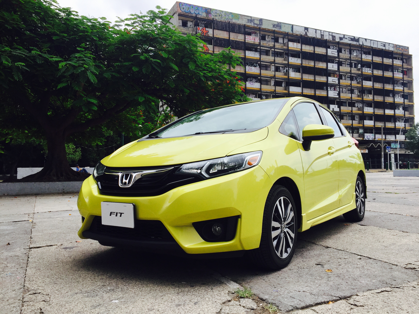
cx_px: 210
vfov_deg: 48.2
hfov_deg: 61.7
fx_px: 351
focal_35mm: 29
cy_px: 157
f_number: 2.2
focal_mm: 4.15
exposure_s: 1/1364
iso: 32
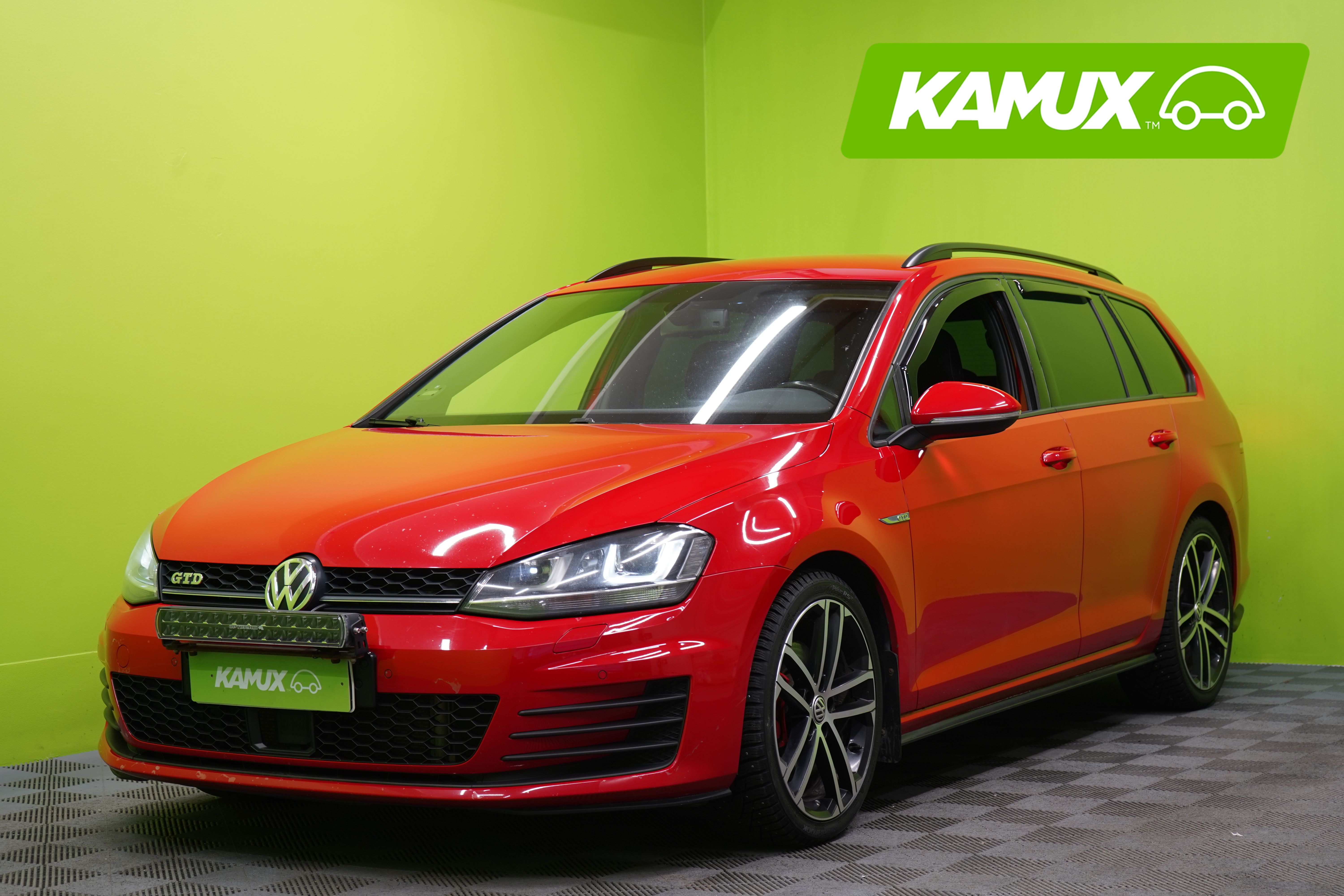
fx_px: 2352
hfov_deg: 31.9
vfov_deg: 21.6
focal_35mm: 63
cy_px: 448
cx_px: 672
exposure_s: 1/25
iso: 400
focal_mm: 63
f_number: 5.6
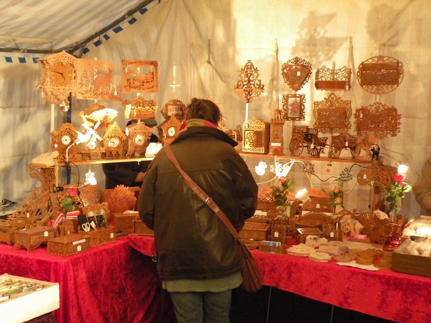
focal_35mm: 44
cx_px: 210
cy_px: 161
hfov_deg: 42.9
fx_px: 548
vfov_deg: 32.9
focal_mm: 7.4
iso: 800
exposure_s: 1/28
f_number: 3.2
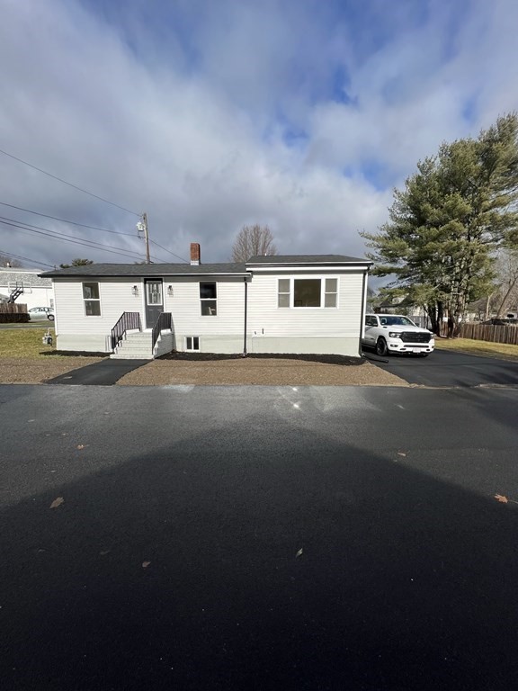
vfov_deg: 106.2
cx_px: 259
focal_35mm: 13
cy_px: 346
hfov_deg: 89.9
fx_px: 259
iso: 32
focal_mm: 1.57
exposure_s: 1/3311
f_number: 1.8
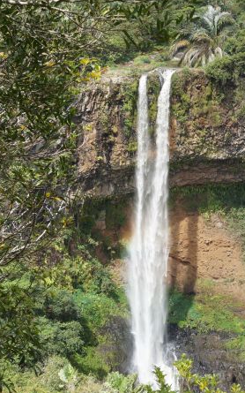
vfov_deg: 26.8
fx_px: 823
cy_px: 160
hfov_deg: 15.9
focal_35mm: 77
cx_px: 331
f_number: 7.1
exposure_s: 1/160
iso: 100
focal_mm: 28
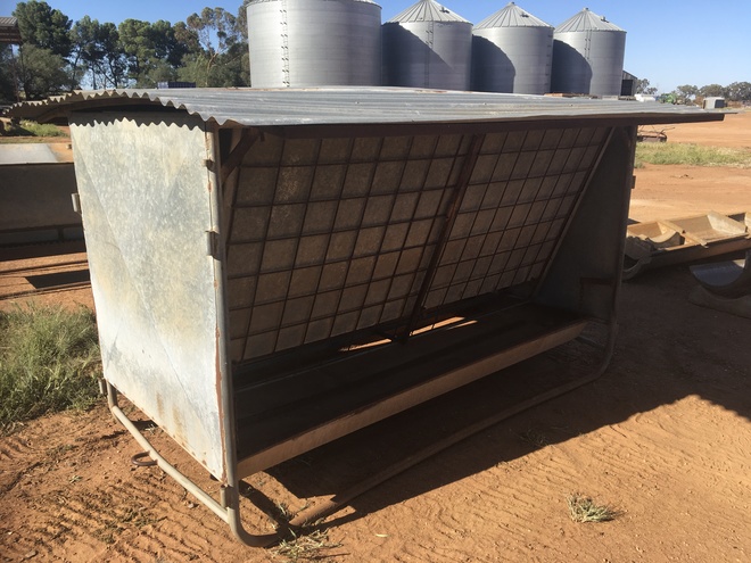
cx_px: 376
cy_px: 282
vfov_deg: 48.2
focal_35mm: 29
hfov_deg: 61.7
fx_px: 629
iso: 25
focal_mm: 4.15
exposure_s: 1/950
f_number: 2.2
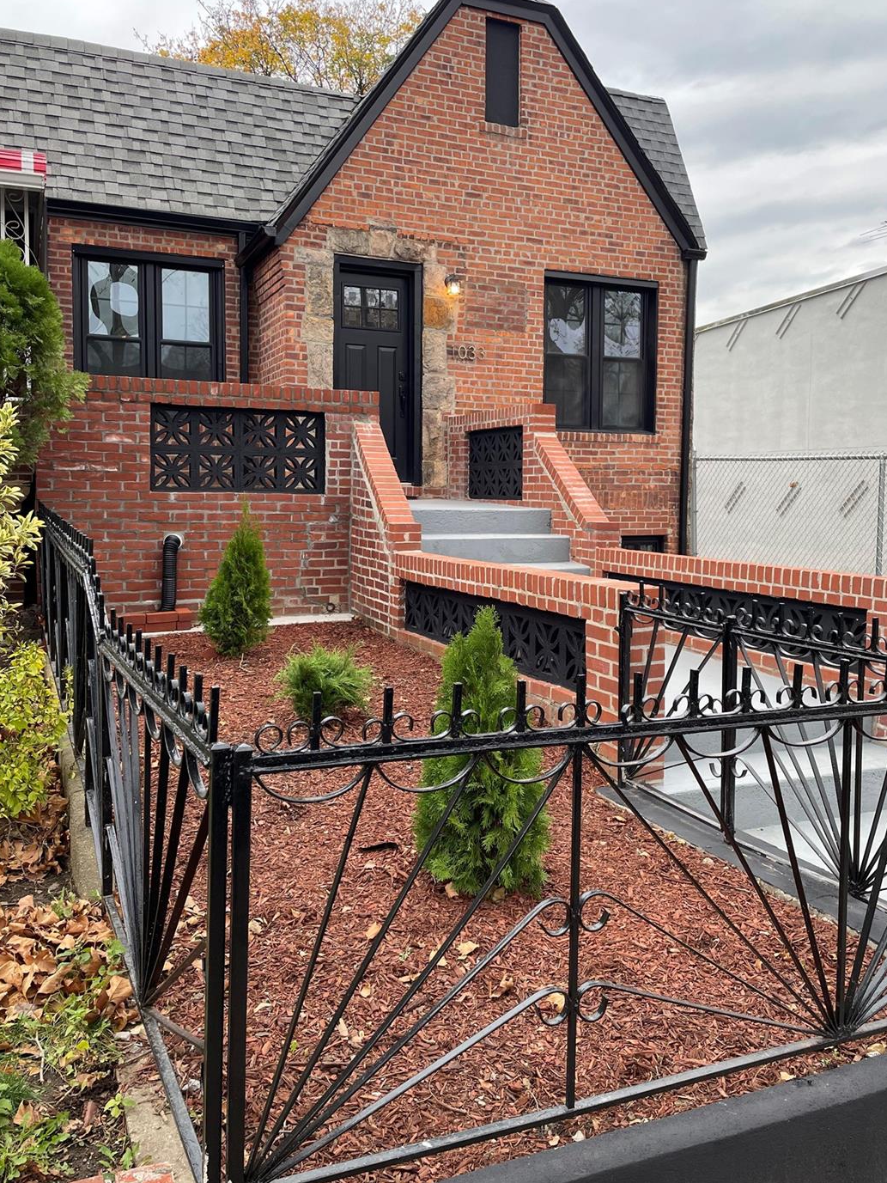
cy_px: 542
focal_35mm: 29
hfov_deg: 48.2
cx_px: 472
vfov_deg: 61.6
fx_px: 991
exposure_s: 1/183
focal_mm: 4.2
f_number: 1.6
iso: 32
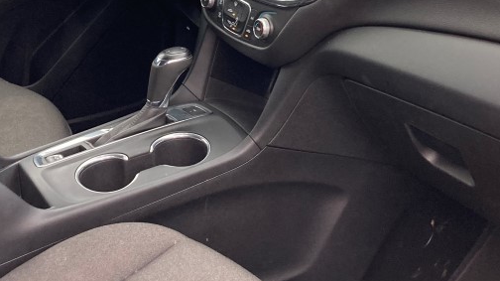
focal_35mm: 62
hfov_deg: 33.8
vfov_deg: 19.1
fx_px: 822
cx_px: 253
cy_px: 42
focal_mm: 3.99
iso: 100
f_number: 1.8
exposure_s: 1/60
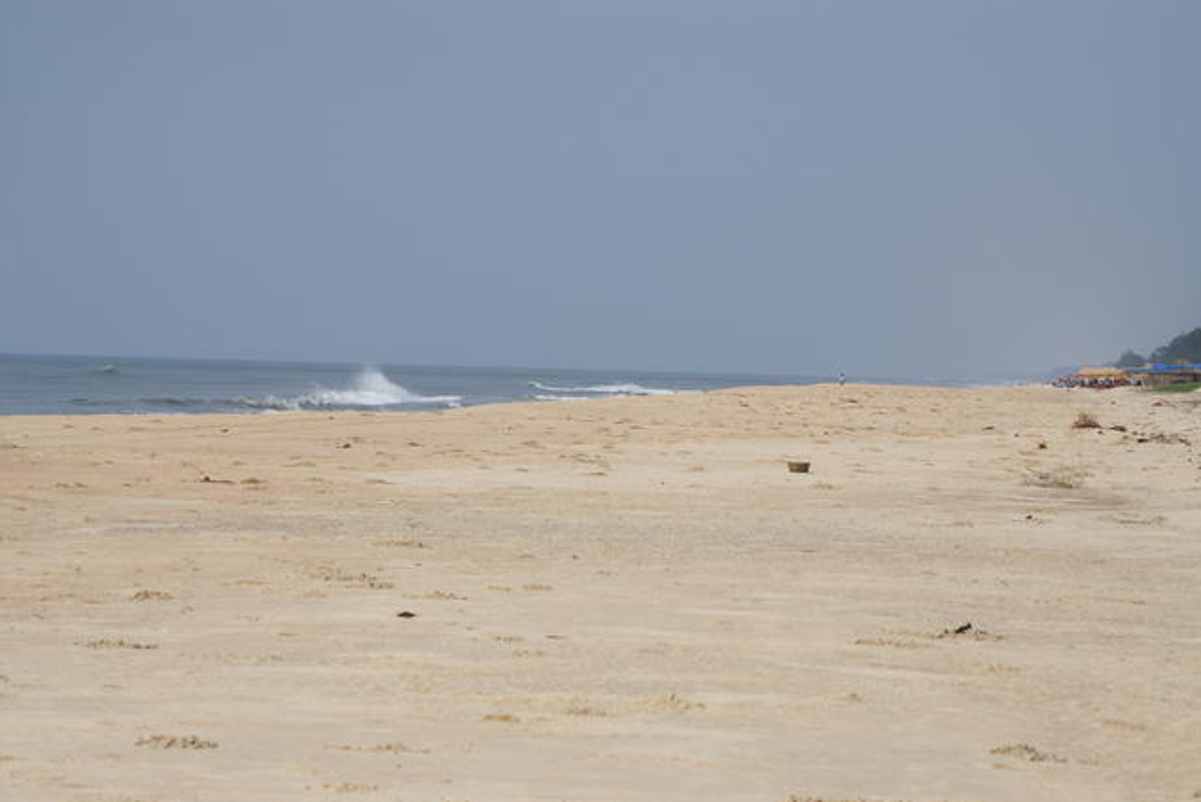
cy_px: 401
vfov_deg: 9.1
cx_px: 603
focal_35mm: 151
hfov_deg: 13.6
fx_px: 5040
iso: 200
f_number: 10
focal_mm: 100
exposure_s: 1/1000
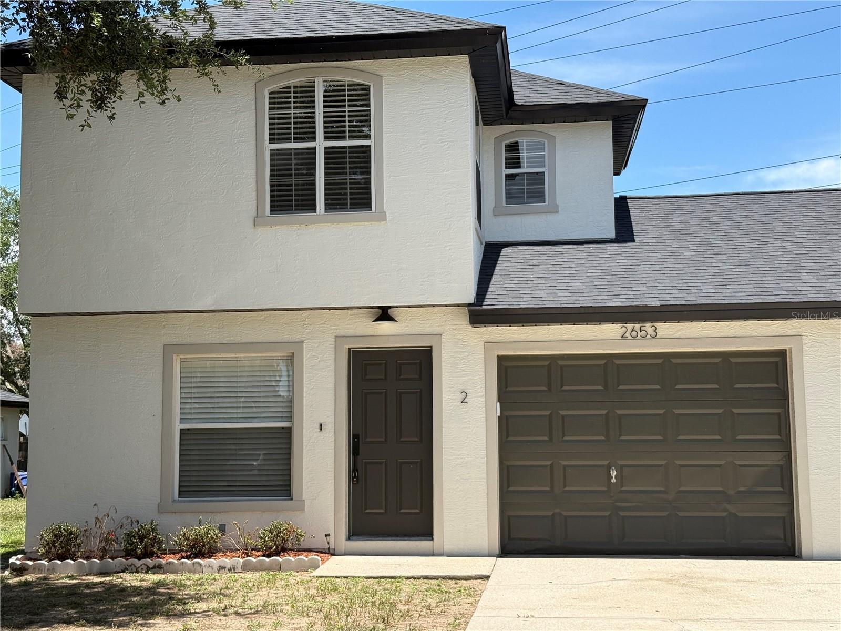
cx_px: 420
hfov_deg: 39.7
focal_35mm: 48
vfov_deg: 30.3
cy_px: 316
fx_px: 1166
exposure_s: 1/2976
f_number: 1.78
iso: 64
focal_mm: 6.76
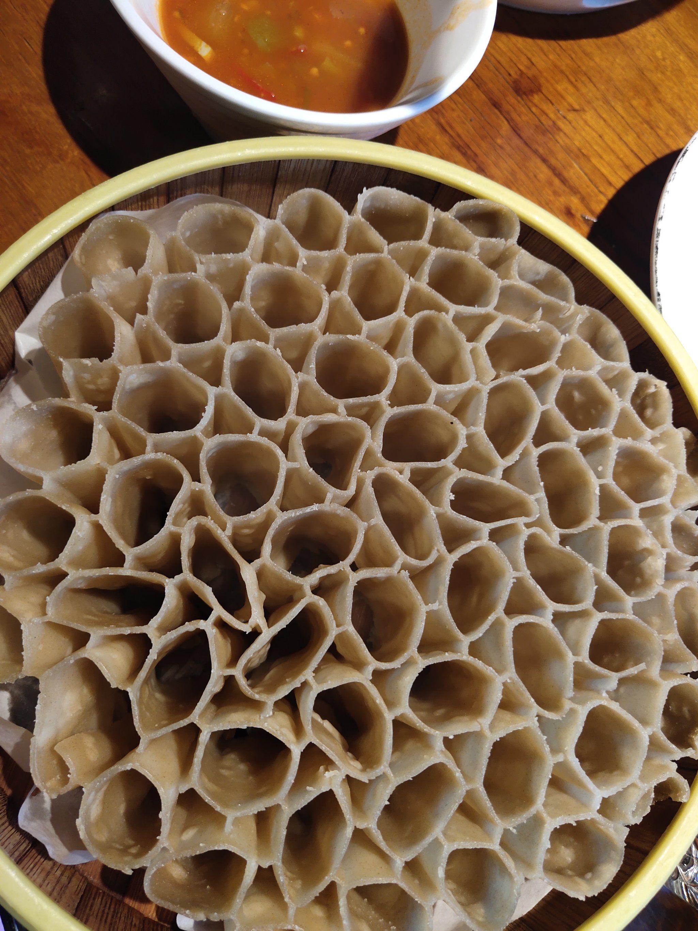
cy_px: 466
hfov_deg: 48.2
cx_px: 349
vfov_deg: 61.7
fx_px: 780
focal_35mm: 29
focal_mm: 4.27
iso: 171
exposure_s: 1/50
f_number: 1.8
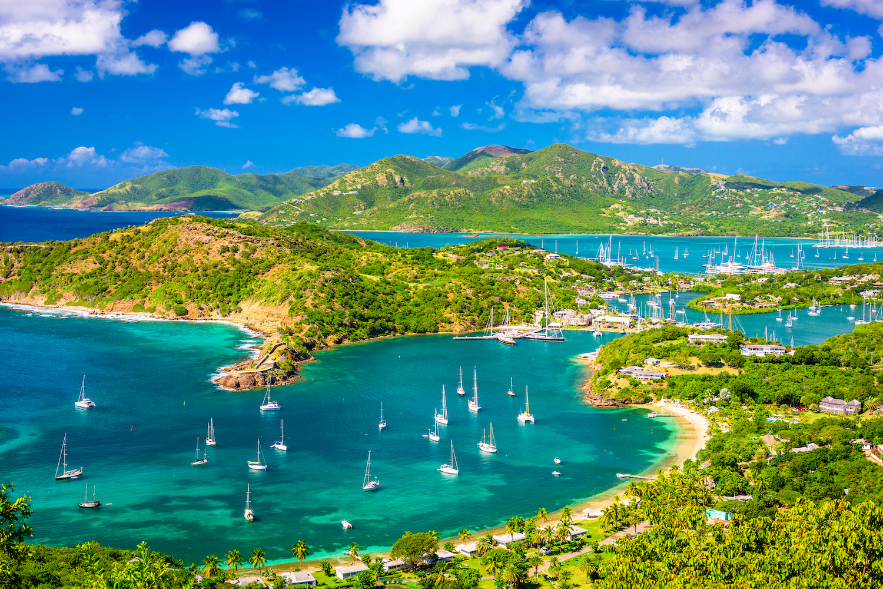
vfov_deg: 28.1
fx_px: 1177
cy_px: 294
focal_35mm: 48
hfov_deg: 41.1
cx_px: 442
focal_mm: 48
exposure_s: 1/100
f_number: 8
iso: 160
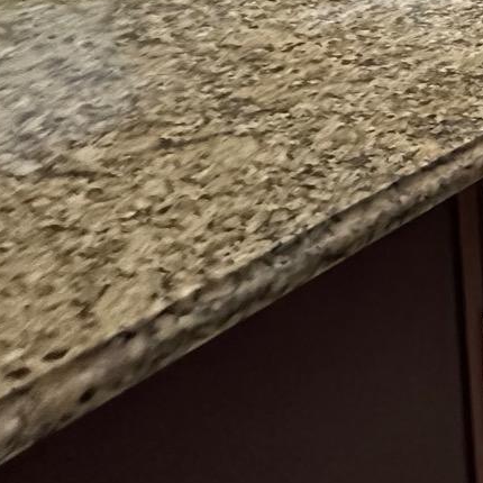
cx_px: 921
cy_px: -264
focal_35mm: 59
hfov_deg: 19.5
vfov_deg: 22.9
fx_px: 931
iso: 1250
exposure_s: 1/60
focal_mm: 2.22
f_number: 2.2
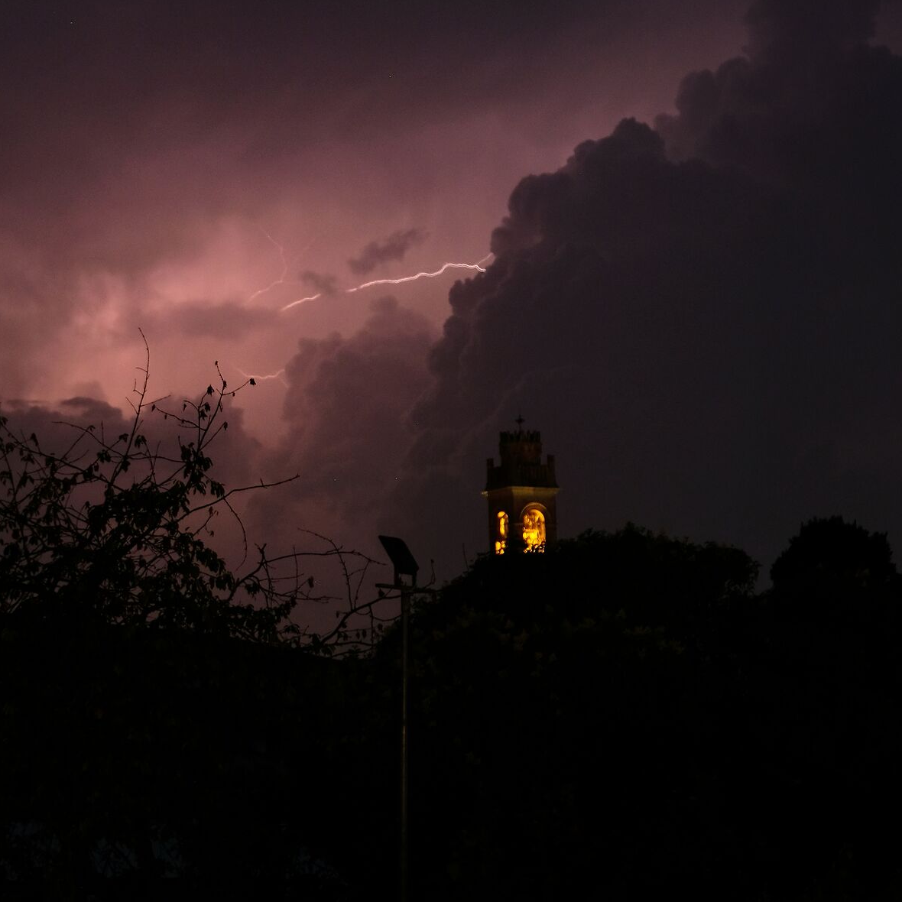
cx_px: 205
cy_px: 384
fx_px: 3007
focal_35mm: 102
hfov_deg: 17.0
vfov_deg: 17.1
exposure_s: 2
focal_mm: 39
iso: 400
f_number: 3.6
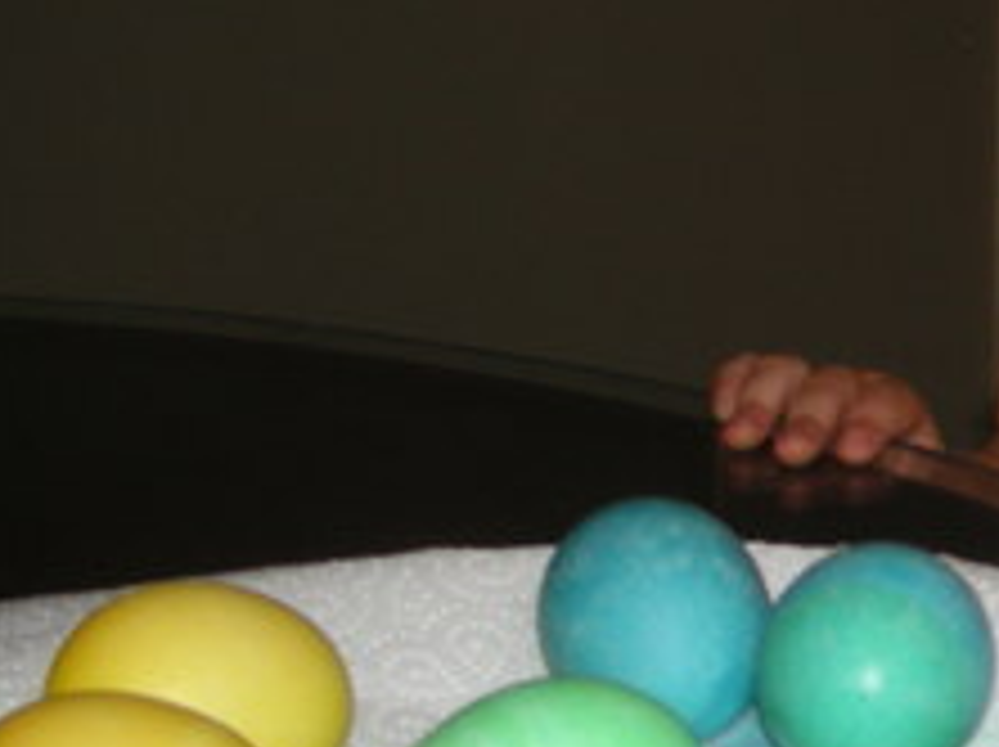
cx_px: 1125
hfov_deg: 18.6
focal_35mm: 101
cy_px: 270
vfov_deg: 14.6
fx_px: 2912
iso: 50
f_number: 2.8
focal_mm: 5.7
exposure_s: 1/30
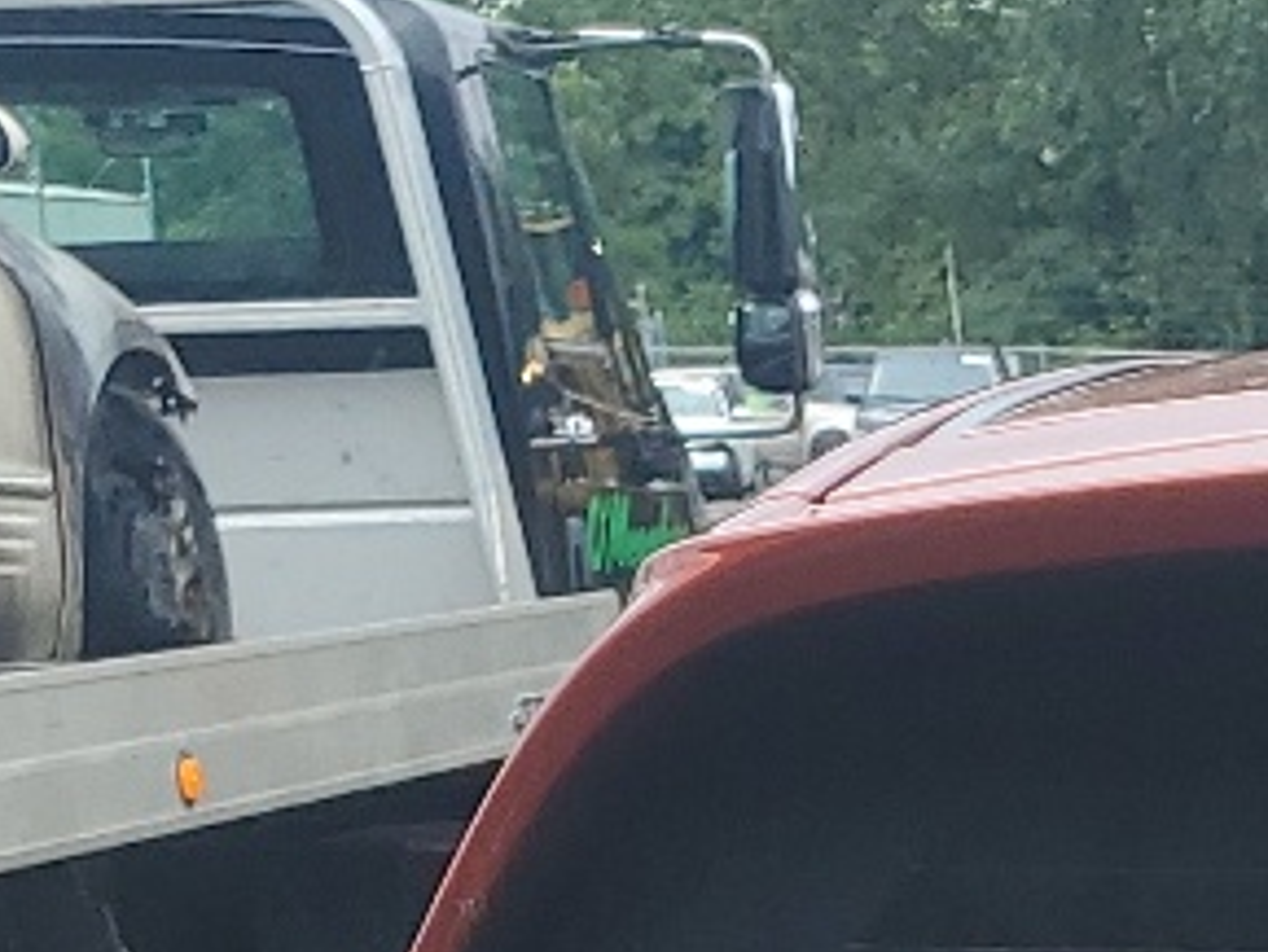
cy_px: 2299
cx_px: 2303
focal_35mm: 144
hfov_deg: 12.5
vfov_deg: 9.2
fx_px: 5277
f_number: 1.5
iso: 50
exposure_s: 1/667
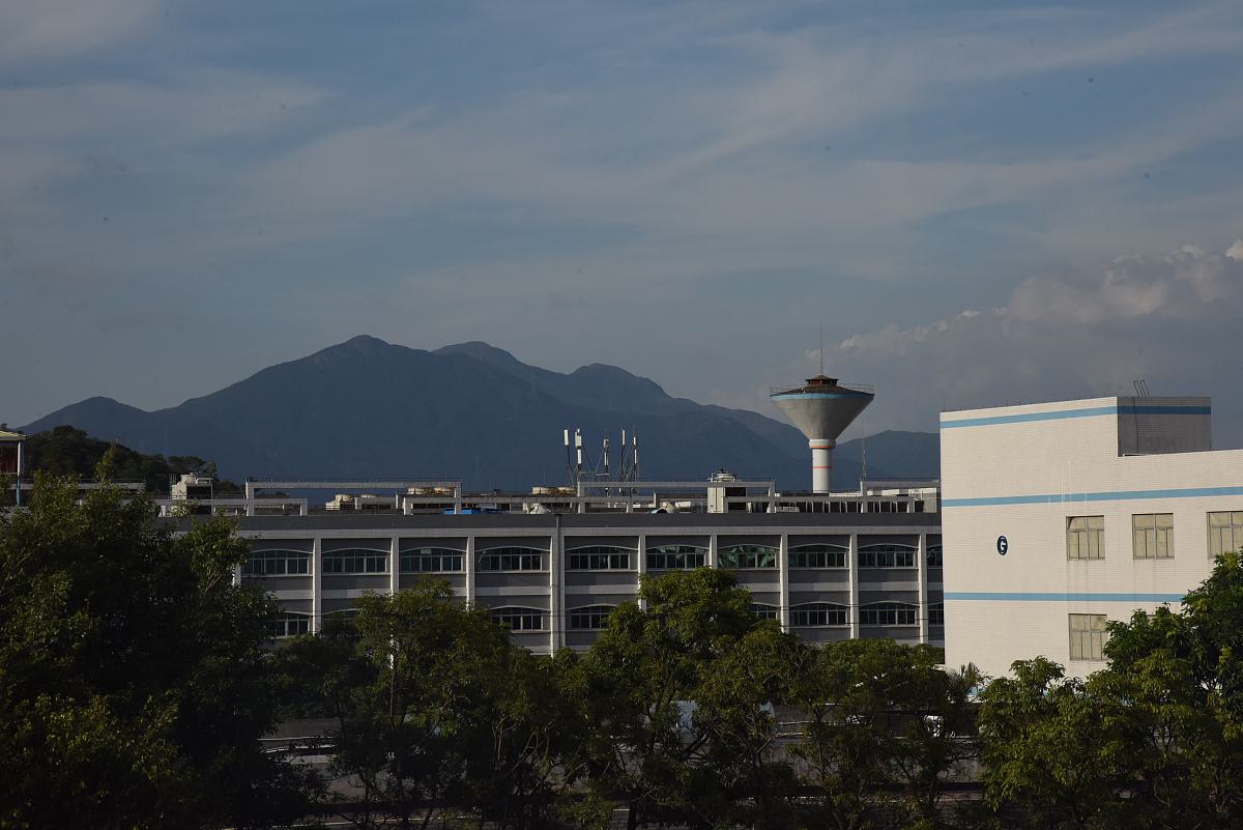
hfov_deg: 18.6
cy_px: 415
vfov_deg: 12.5
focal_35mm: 110
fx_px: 3799
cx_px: 622
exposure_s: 1/1000
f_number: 16
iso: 800
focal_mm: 110
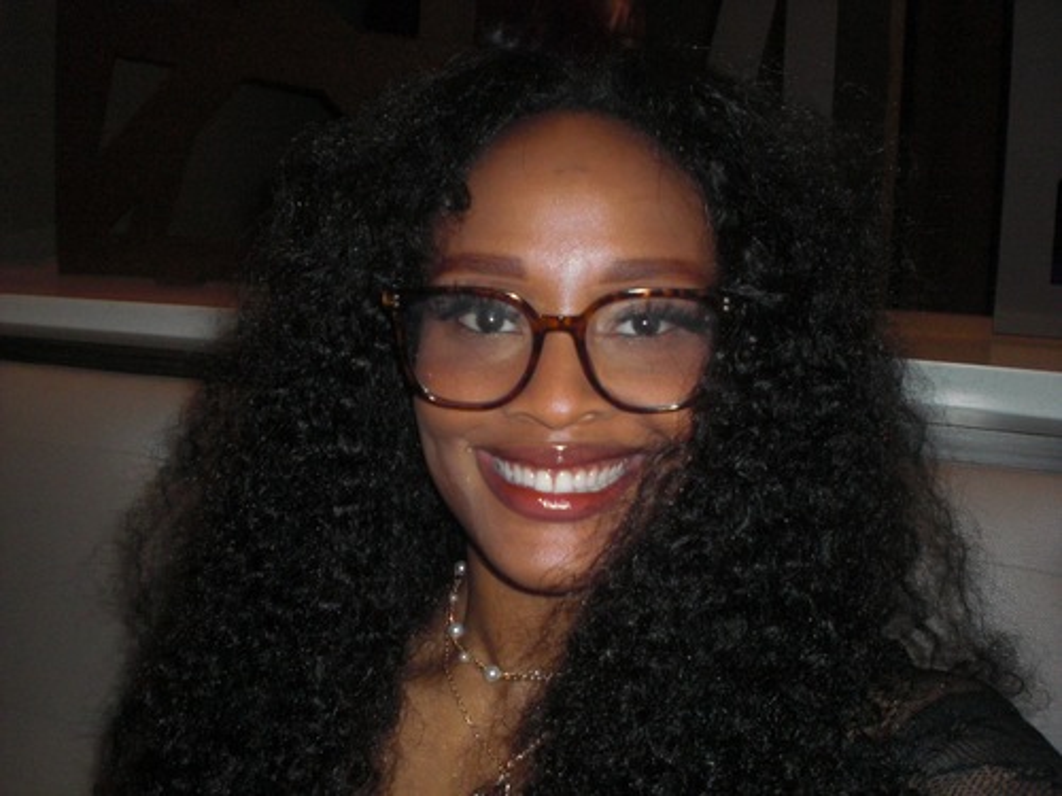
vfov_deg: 37.7
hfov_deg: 49.0
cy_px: 398
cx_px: 531
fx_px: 1166
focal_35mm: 38
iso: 200
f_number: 3.1
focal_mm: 6.3
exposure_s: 1/30
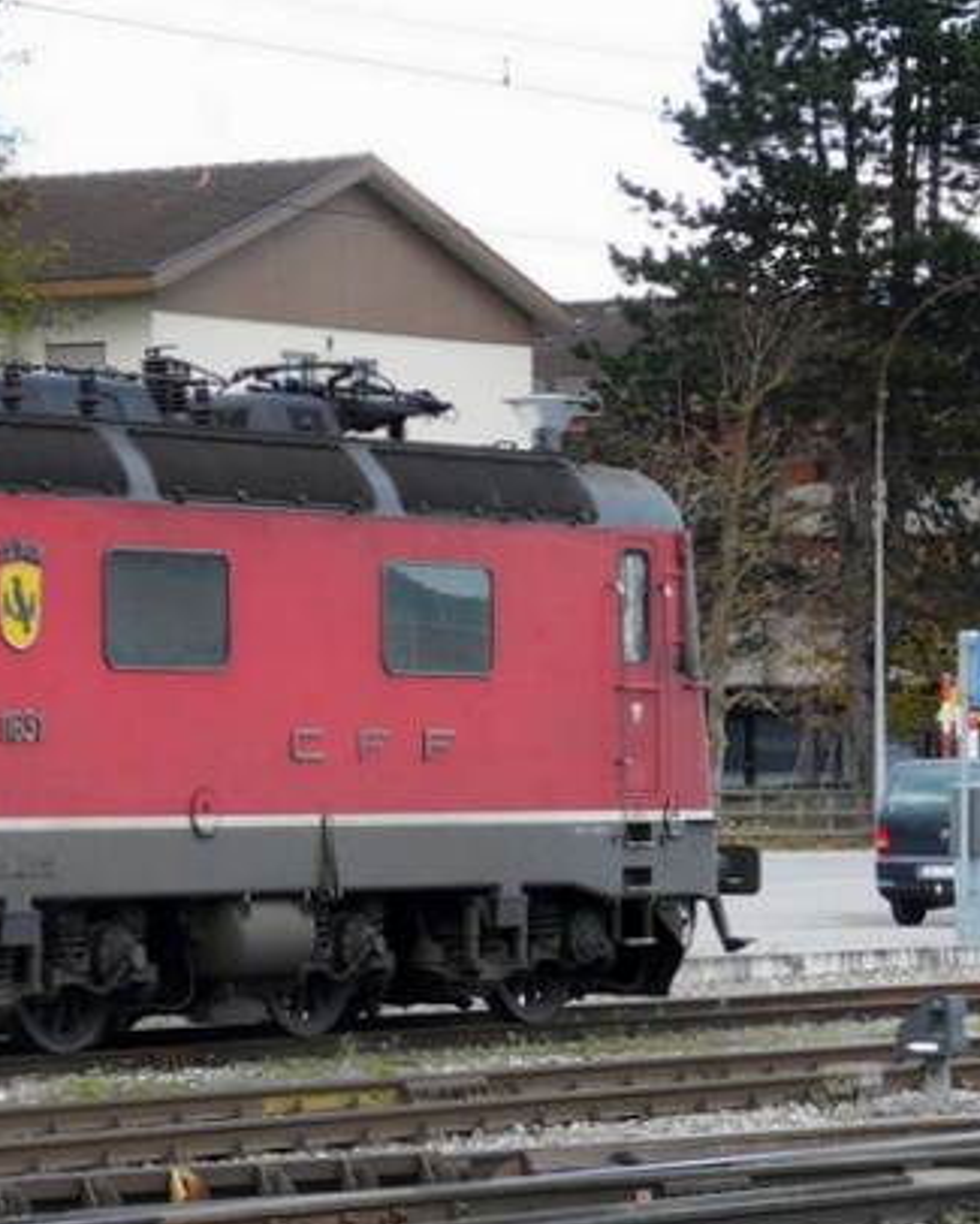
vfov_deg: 11.6
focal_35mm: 166
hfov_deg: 9.1
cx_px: -449
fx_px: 6016
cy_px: 618
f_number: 4
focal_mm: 11.4
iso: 100
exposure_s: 1/200
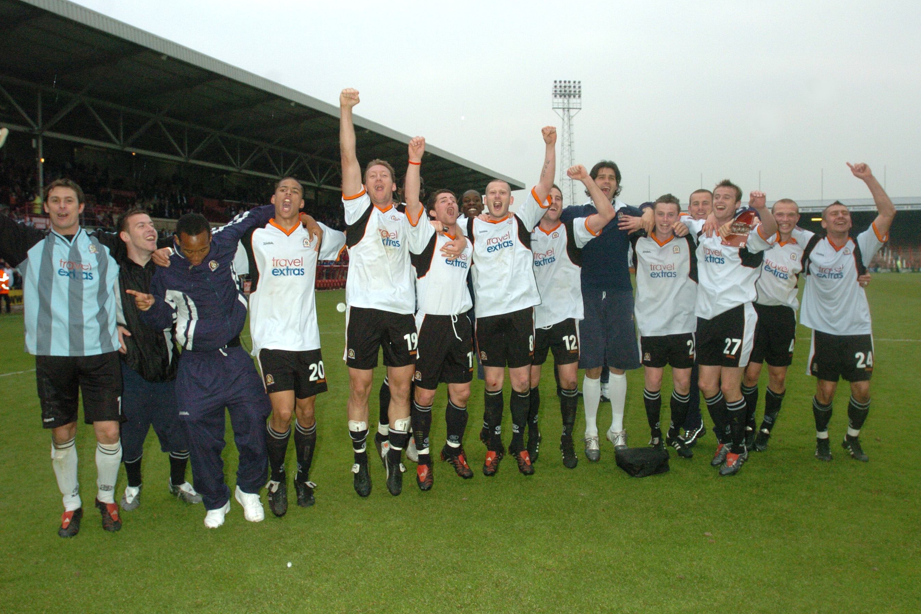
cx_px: 463
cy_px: 305
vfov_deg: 48.7
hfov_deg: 68.3
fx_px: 678
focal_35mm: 27
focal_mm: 17
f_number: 5.6
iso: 800
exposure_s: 1/250
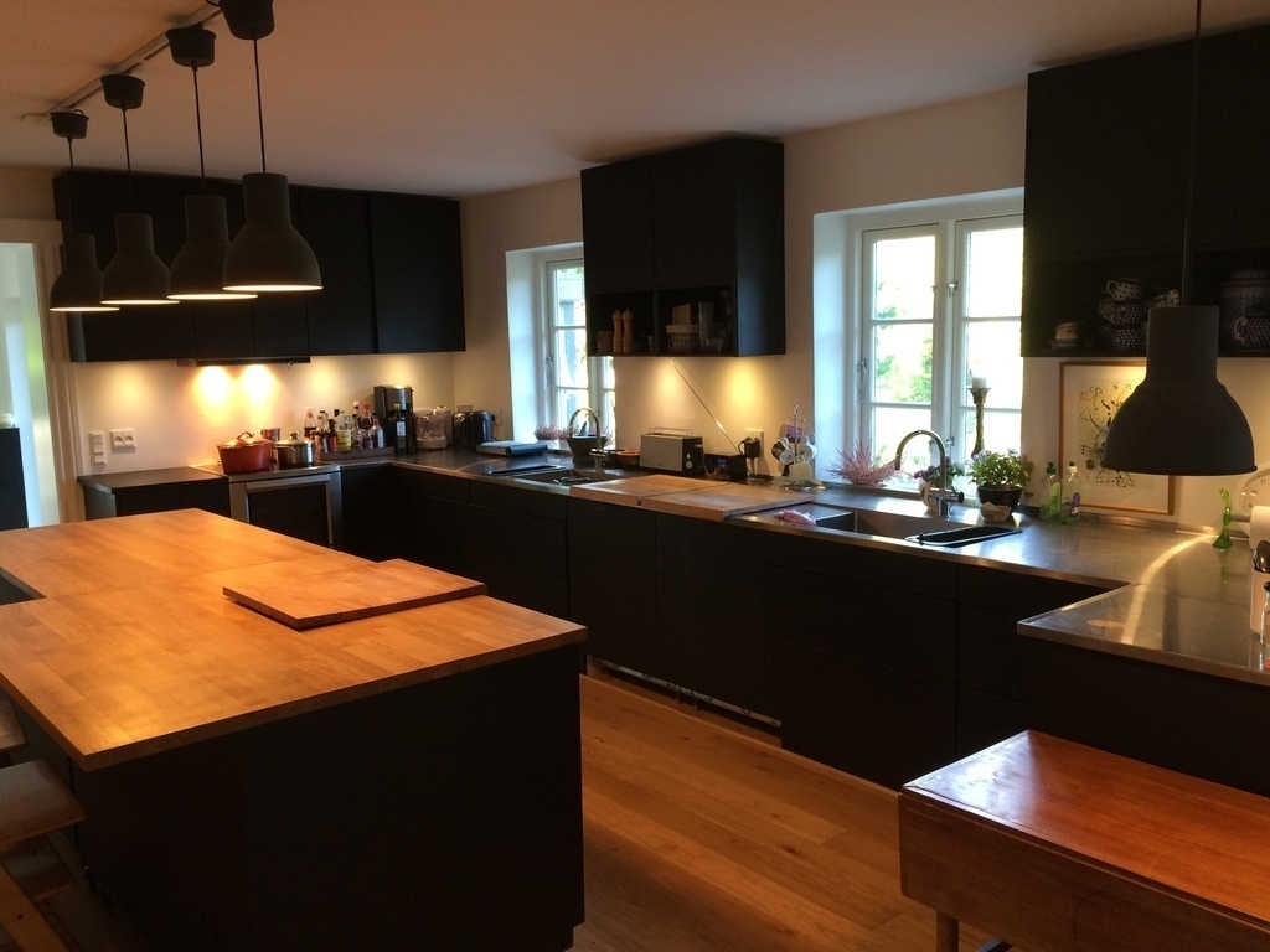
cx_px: 635
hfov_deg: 61.7
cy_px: 476
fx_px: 1064
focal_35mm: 29
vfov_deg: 48.2
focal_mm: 4.15
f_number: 2.2
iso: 100
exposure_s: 1/33
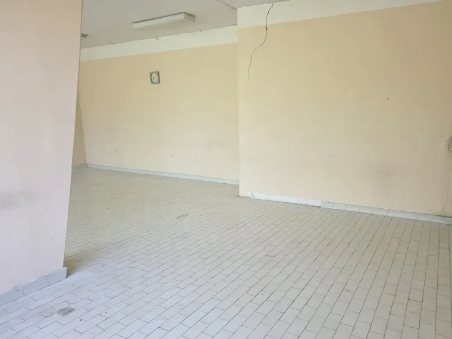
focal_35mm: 23
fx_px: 300
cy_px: 170
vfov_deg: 58.9
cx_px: 226
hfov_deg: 73.9
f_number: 1.7
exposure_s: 1/50
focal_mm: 6.25
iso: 80
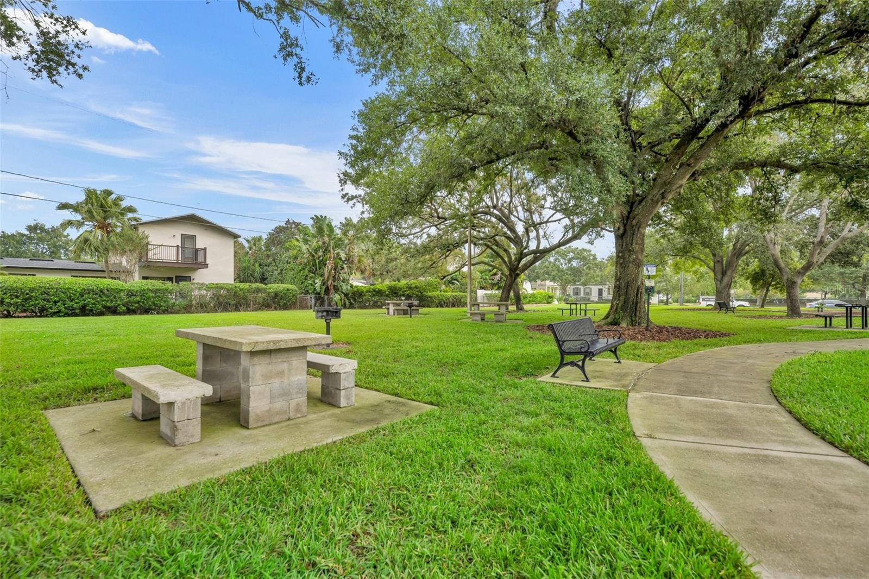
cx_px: 434
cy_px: 290
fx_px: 386
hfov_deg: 96.7
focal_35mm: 16
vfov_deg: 73.7
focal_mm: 16
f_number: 4
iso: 220
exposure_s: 1/250
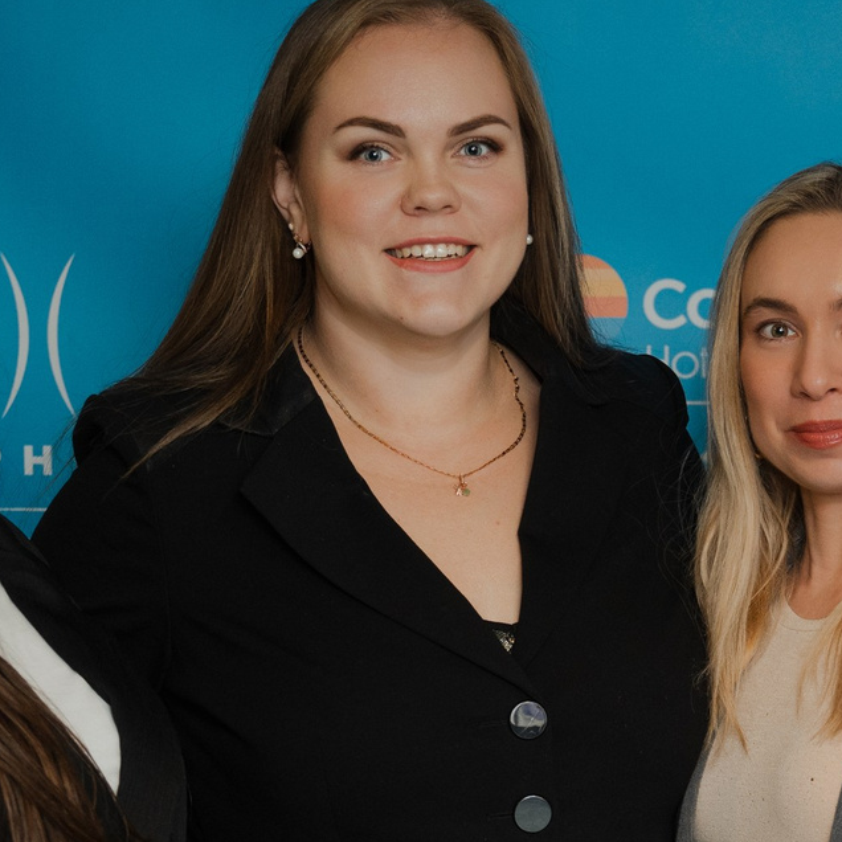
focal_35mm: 154
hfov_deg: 11.3
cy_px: 726
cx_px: 732
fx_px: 4238
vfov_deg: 11.3
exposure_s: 1/100
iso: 500
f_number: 2.8
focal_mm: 45
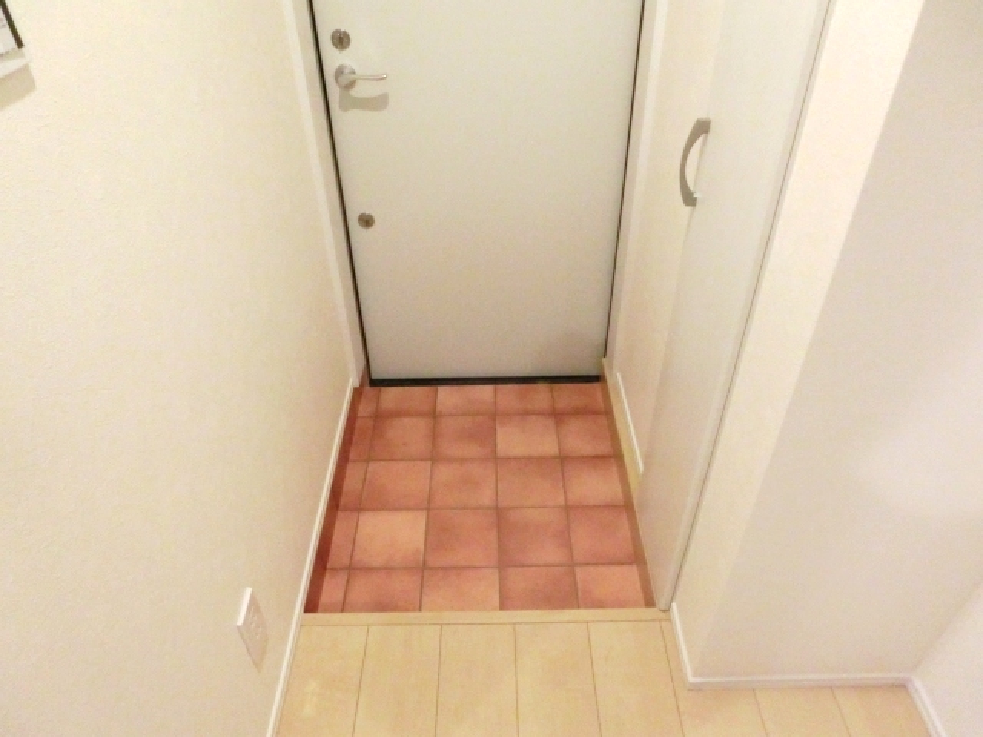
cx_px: 492
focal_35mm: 24
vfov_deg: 56.8
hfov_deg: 71.6
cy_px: 368
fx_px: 682
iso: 800
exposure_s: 1/100
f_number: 3
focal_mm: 4.24
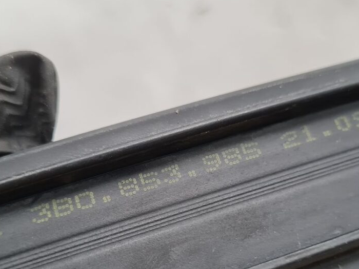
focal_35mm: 52
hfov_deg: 36.8
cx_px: 175
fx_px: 539
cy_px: 180
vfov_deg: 27.9
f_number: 1.8
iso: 200
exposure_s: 1/60
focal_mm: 5.4
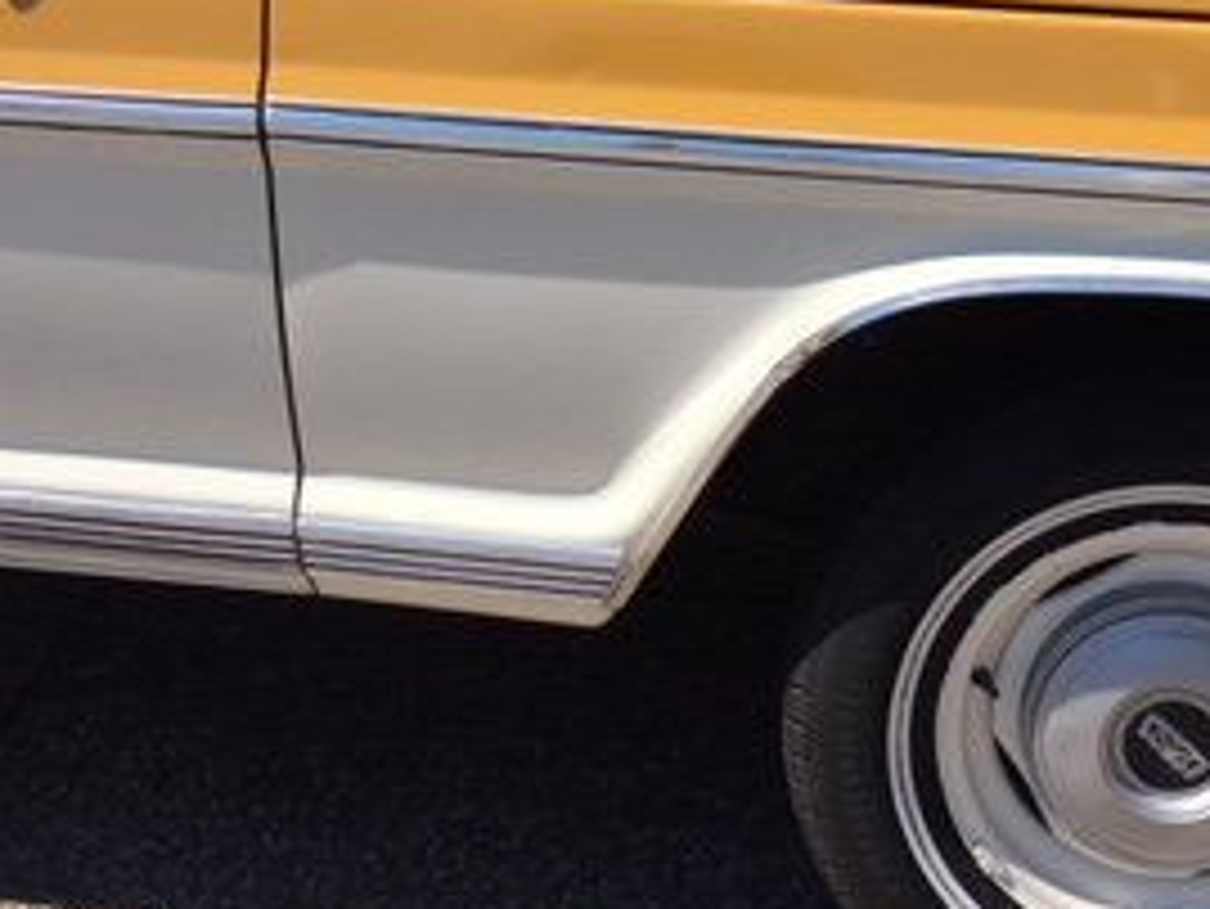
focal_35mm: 69
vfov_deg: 20.7
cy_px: 32
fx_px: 2413
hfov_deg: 28.1
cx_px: 751
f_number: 2.2
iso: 25
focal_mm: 4.15
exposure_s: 1/1748
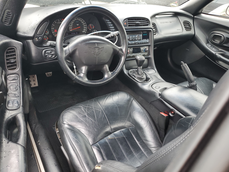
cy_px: 86
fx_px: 172
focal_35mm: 26
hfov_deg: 67.3
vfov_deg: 53.1
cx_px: 114
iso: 81
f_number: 1.5
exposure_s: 1/120
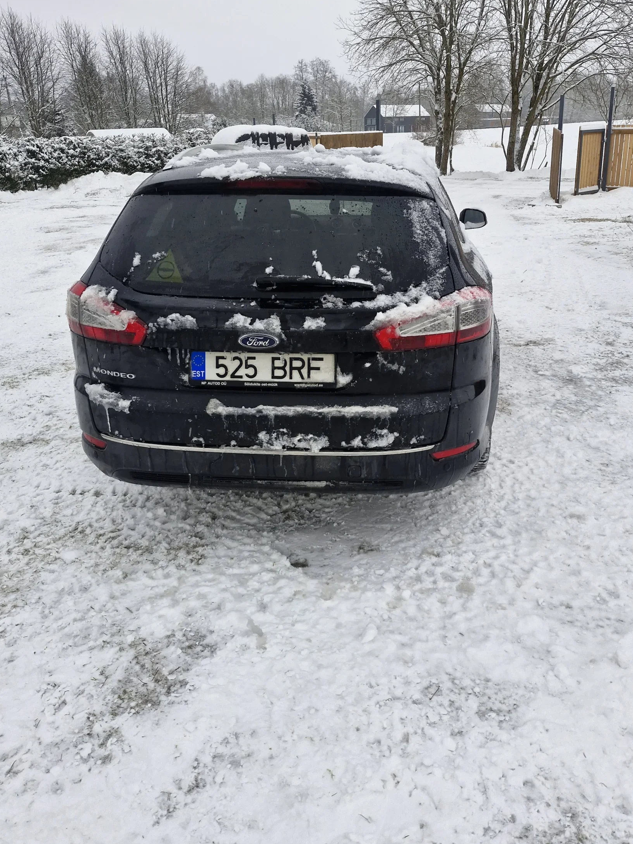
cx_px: 335
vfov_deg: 65.3
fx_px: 658
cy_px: 400
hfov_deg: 51.3
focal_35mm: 27
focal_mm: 5.54
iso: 50
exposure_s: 1/180
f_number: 1.8
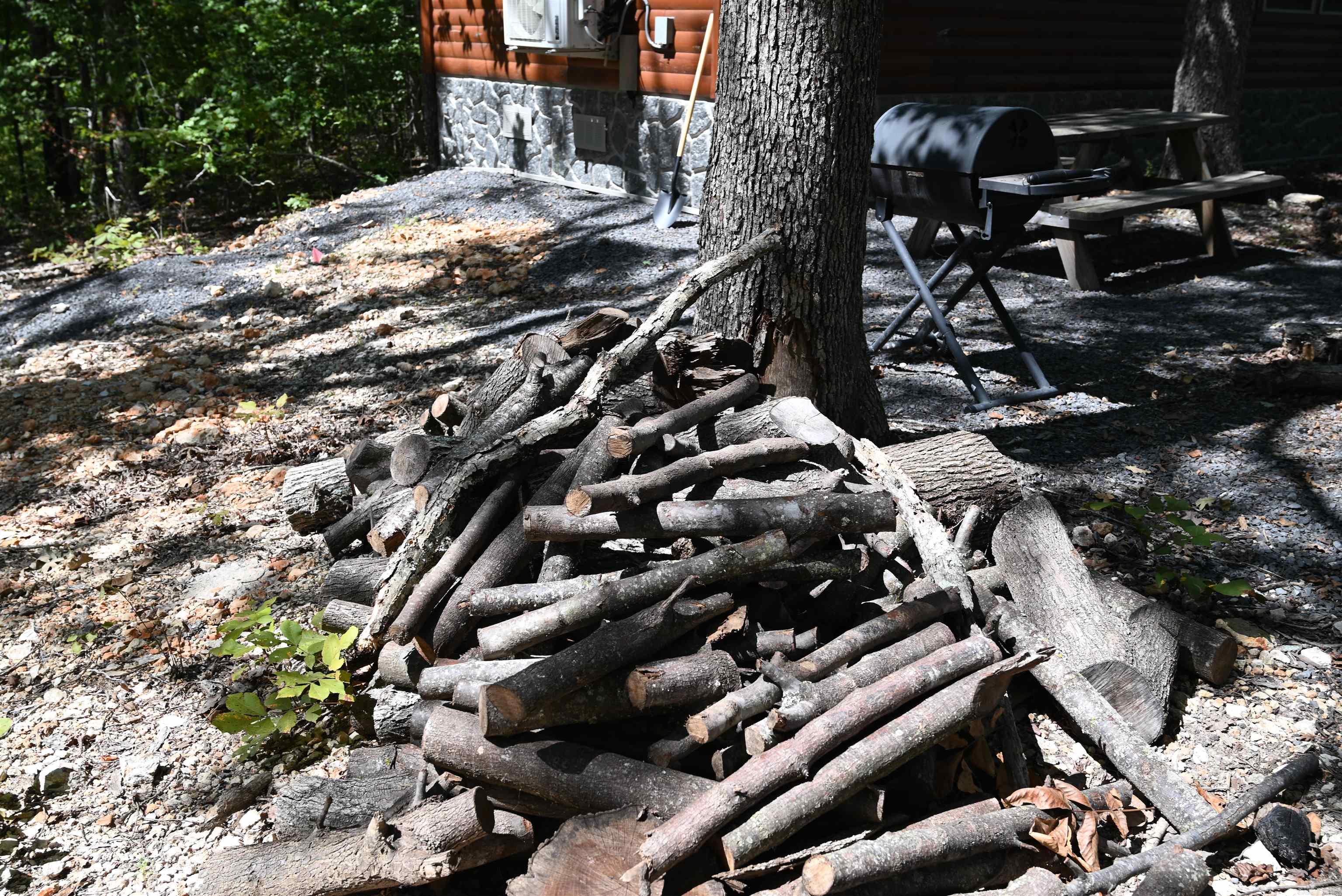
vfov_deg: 40.0
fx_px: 1230
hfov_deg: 57.2
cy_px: 448
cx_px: 671
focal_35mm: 33
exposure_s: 1/250
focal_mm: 33
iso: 110
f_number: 5.6
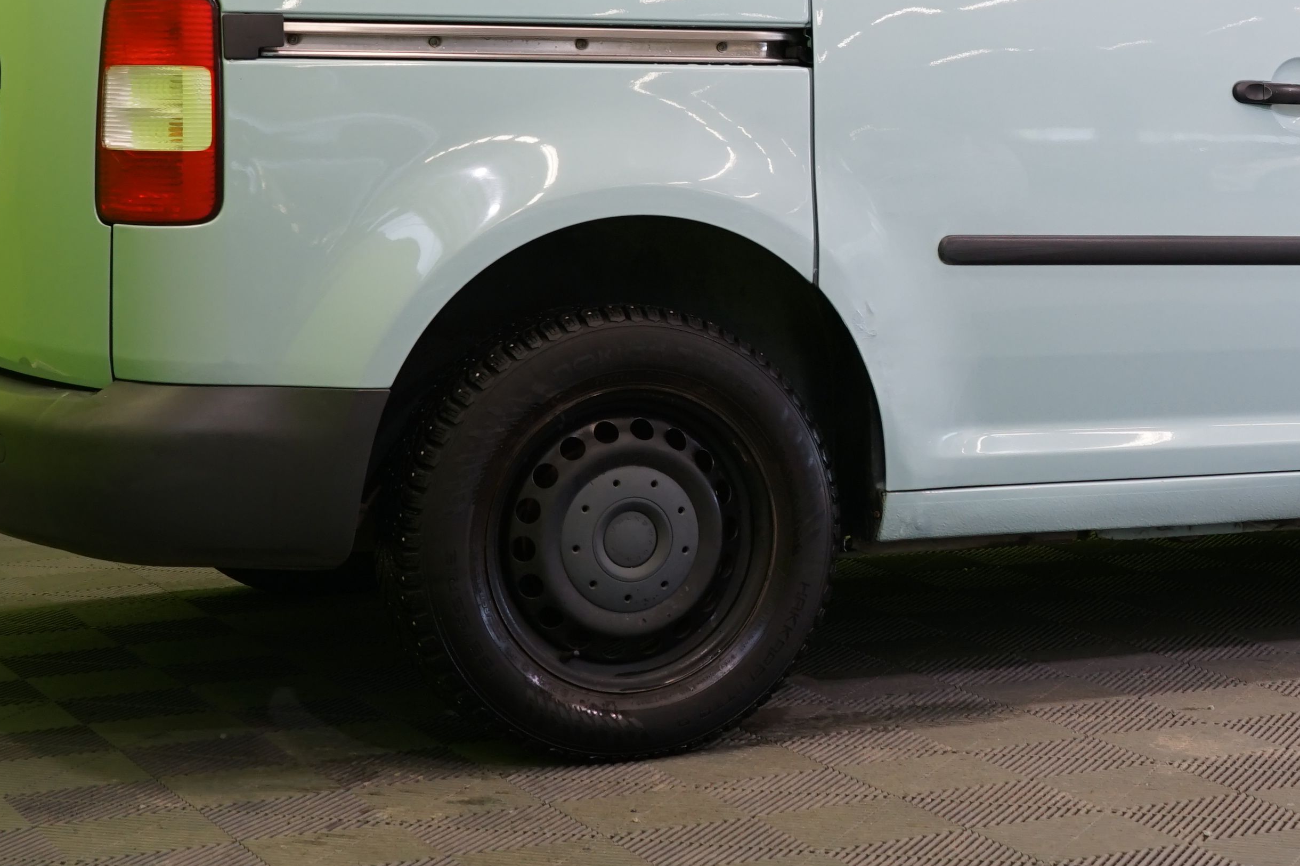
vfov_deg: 14.9
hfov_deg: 22.1
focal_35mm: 91
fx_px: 3285
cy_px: 105
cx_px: 1053
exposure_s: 1/30
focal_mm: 37
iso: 400
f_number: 5
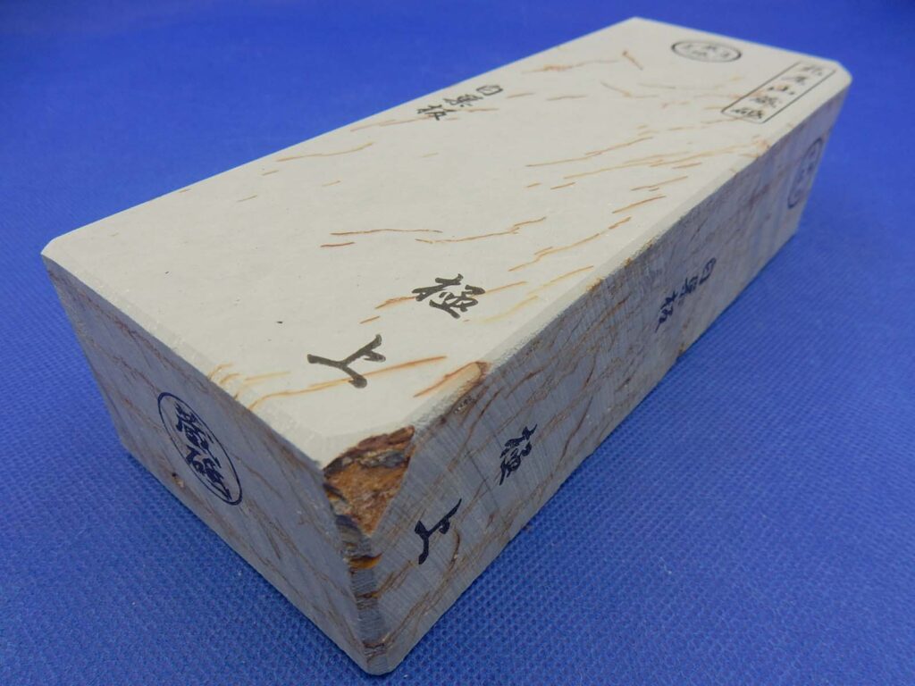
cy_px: 343
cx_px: 458
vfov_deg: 54.9
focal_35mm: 25
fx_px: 661
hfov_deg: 69.4
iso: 125
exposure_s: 1/100
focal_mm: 4.5
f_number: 3.7
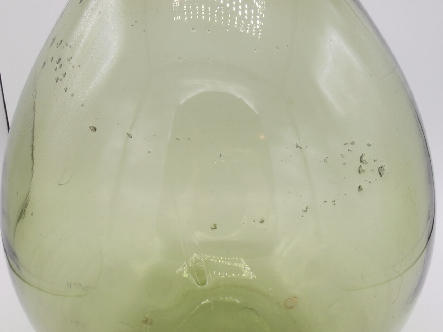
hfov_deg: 49.0
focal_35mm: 38
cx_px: 222
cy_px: 166
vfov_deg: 37.7
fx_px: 486
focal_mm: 6.67
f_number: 3.9
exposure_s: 1/250
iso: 100
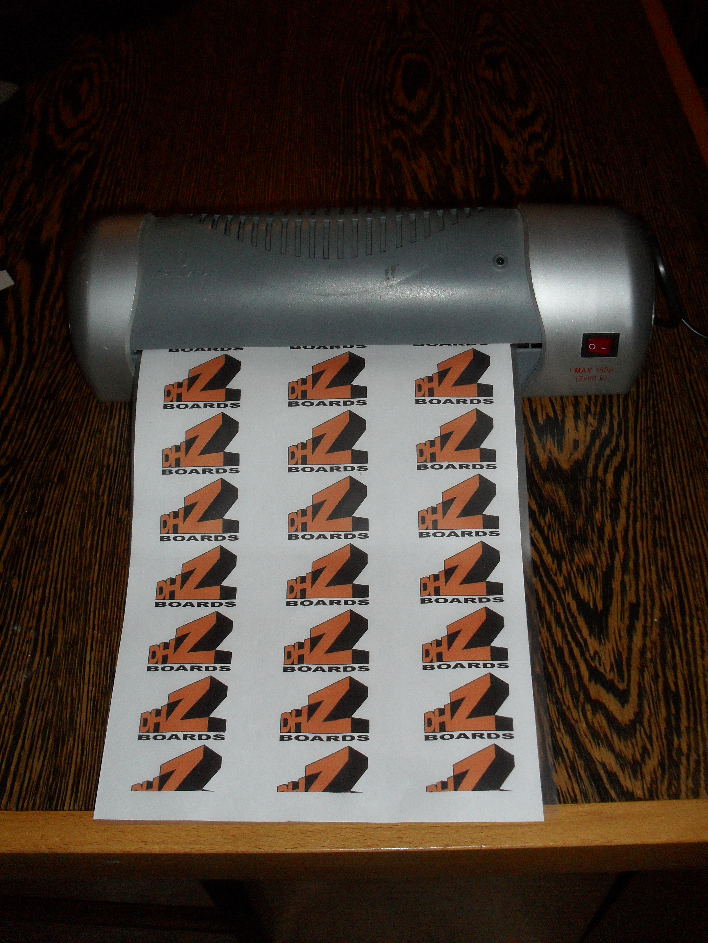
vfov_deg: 52.6
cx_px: 354
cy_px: 472
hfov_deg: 40.7
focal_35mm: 35
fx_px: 954
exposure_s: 1/45
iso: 200
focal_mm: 6.3
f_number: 3.2
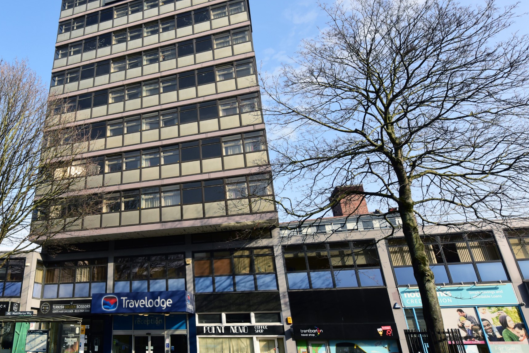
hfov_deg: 66.1
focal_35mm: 26
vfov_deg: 49.5
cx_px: 148
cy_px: 173
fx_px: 382
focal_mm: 18
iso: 500
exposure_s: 1/400
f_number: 10
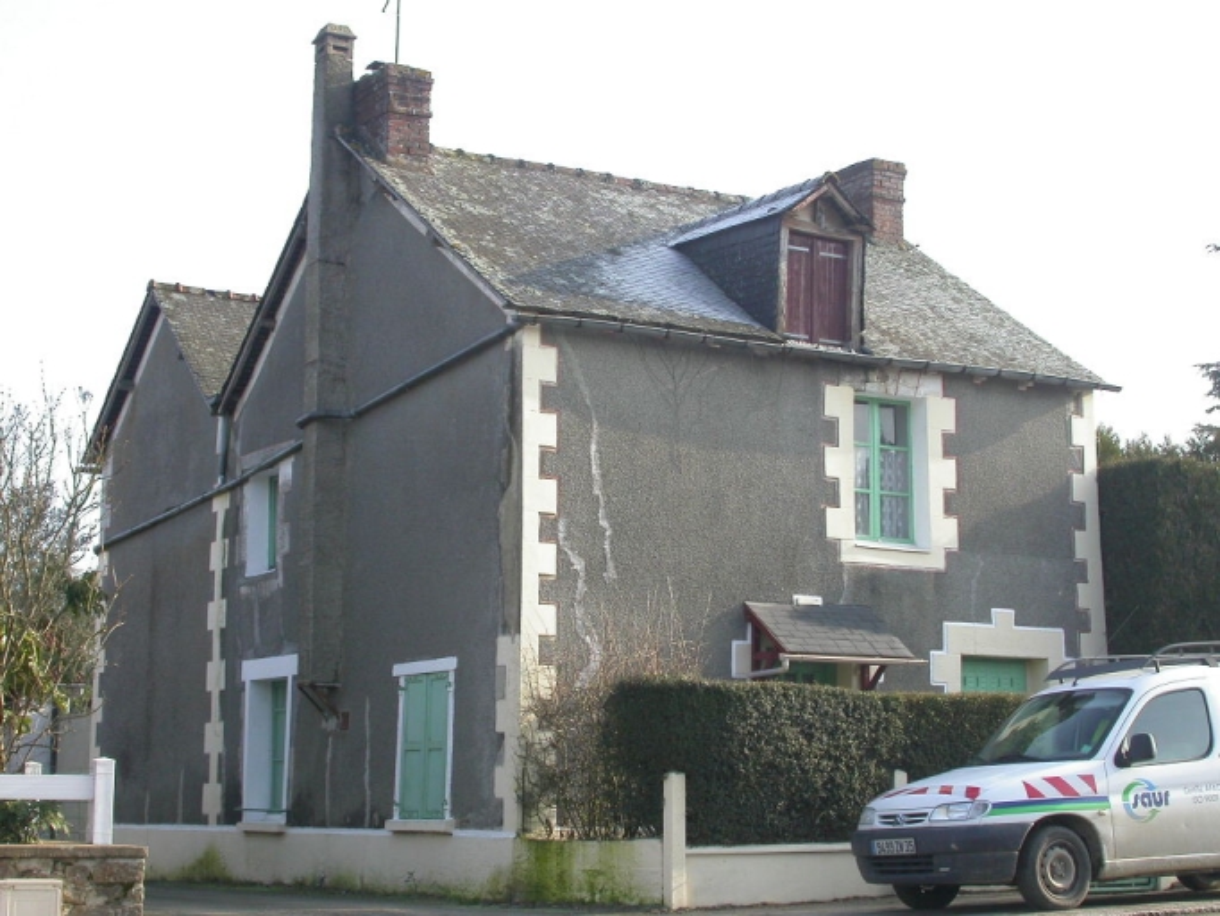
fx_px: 2115
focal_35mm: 60
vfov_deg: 24.4
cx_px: 610
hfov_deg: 32.2
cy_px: 458
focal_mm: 12.4
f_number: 4.9
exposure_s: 1/236
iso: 100
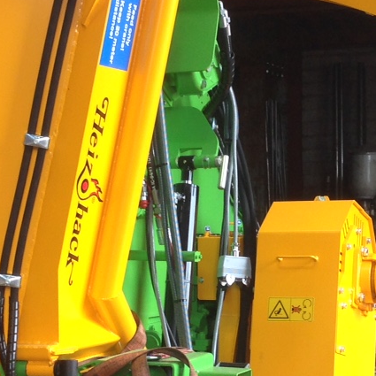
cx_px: 217
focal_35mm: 112
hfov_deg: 15.5
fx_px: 1376
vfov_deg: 15.5
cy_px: 220
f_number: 2.4
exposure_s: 1/40
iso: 50
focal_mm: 4.12
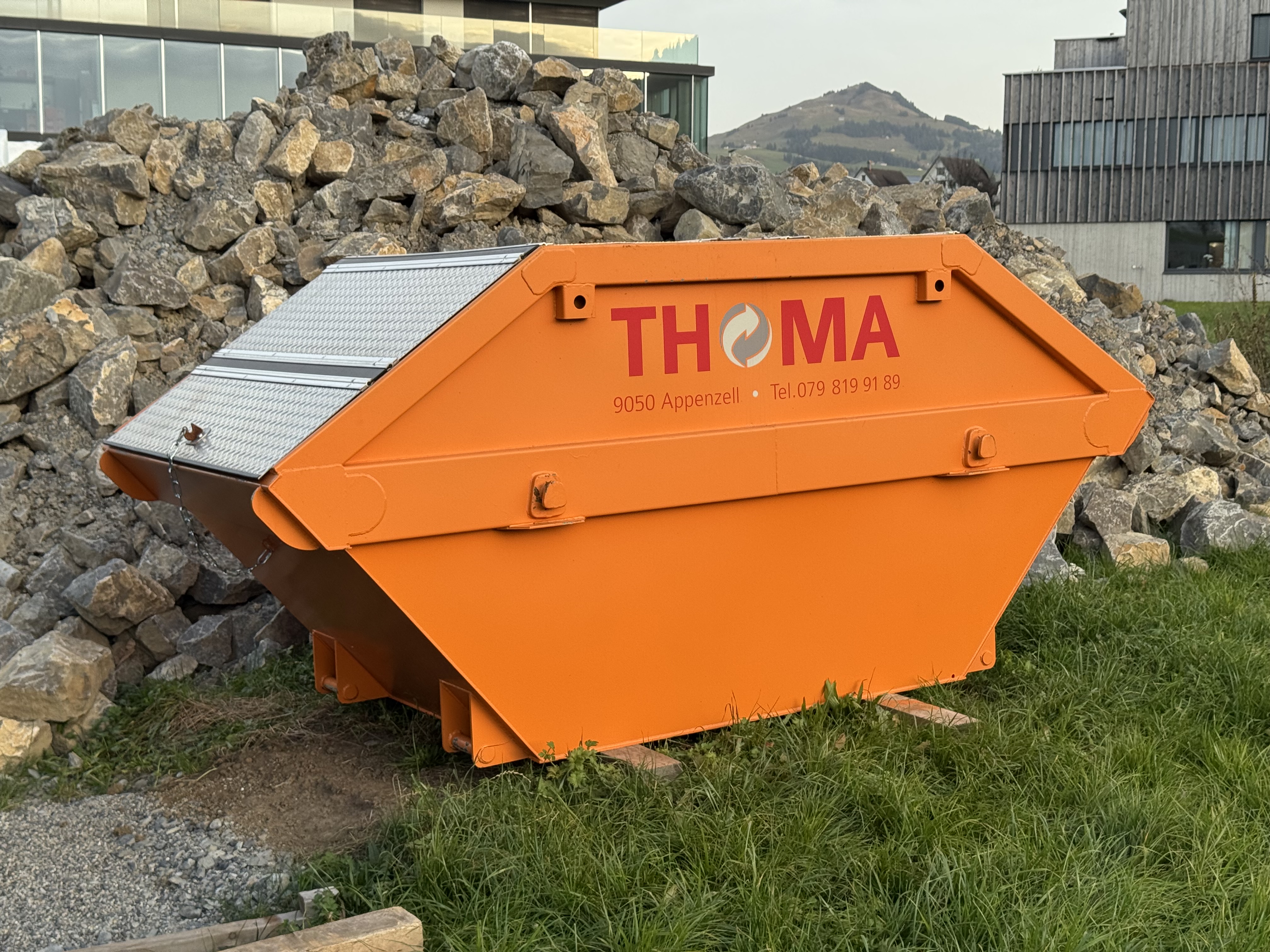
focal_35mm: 48
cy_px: 476
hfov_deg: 39.7
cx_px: 635
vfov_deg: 30.3
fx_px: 1761
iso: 64
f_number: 1.78
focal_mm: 6.76
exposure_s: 1/366
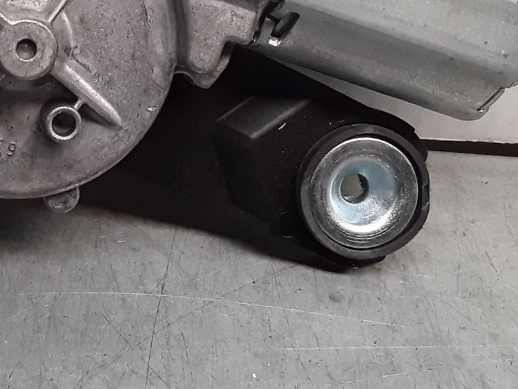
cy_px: 1
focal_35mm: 71
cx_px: 42
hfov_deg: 26.4
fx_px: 1062
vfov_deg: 20.1
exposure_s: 1/100
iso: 100
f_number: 1.9
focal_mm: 2.91
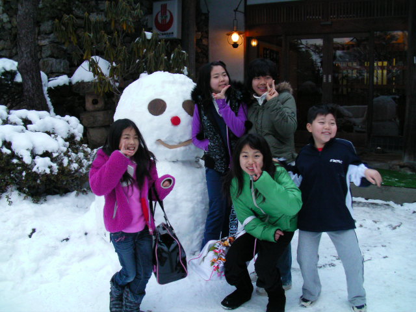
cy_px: 156
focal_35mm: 38
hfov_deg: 49.0
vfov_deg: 37.7
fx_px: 457
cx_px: 208
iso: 200
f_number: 3.5
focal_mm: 6.3
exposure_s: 1/27.3
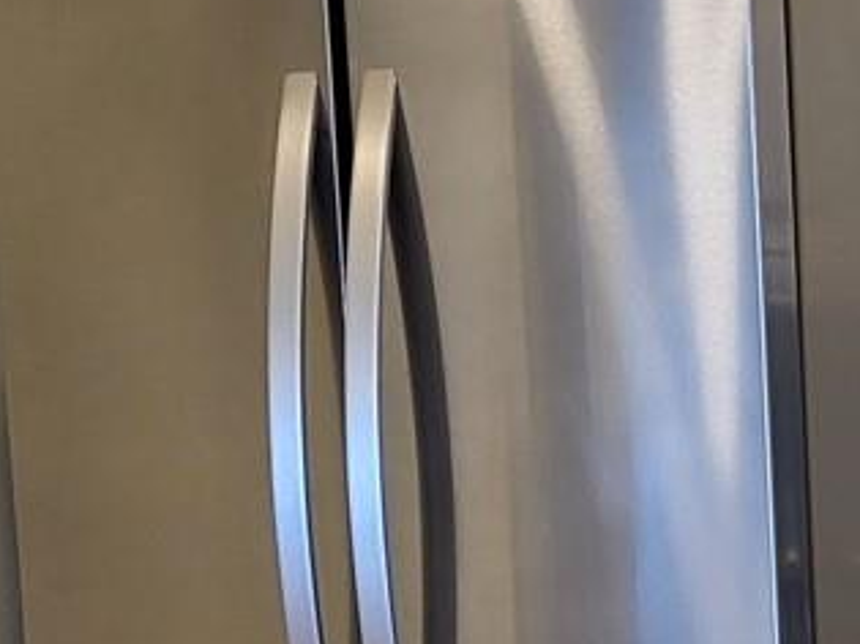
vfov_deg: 10.9
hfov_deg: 14.2
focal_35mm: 132
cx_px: 1171
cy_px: 851
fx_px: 3278
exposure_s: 1/120
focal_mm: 5.4
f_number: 1.8
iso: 160
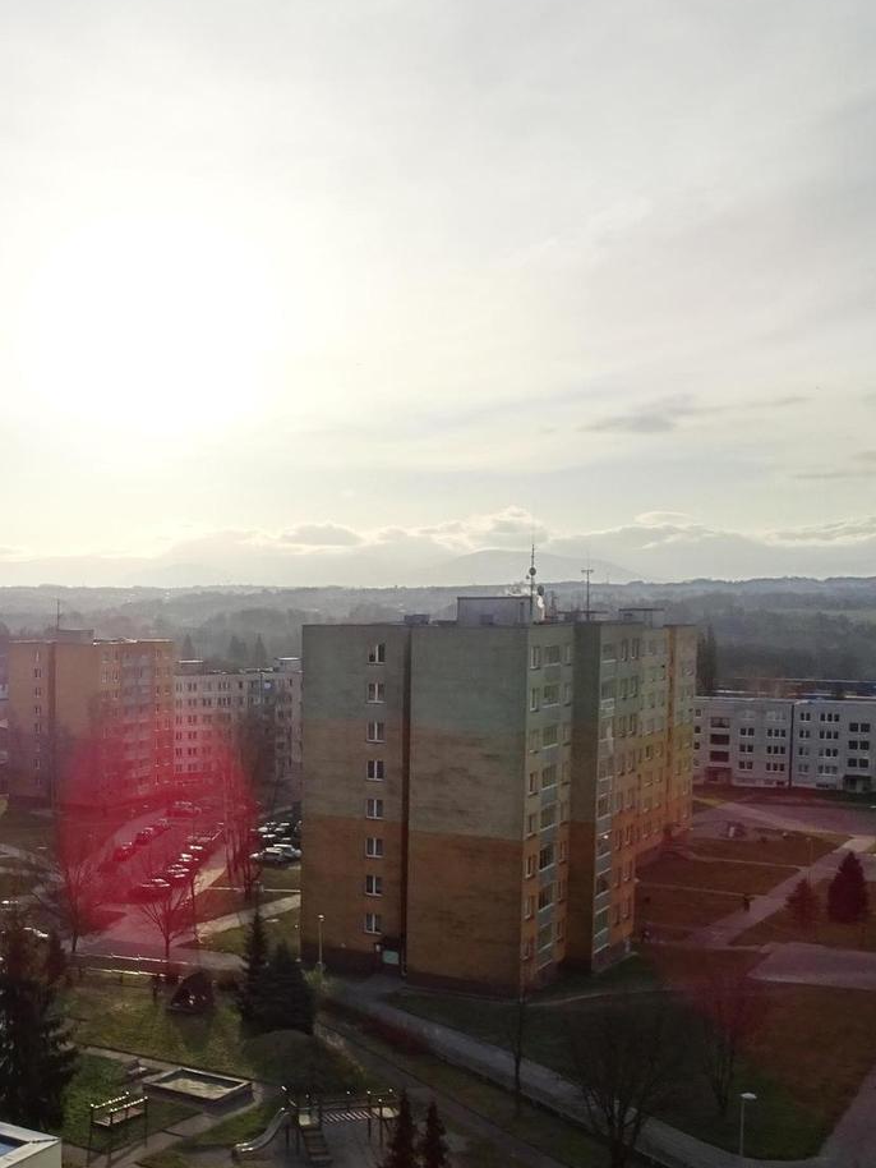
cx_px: -1
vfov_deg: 44.4
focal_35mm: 42
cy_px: 728
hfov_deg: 31.7
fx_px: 1416
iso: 80
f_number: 4.5
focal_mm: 4.1
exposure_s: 1/400
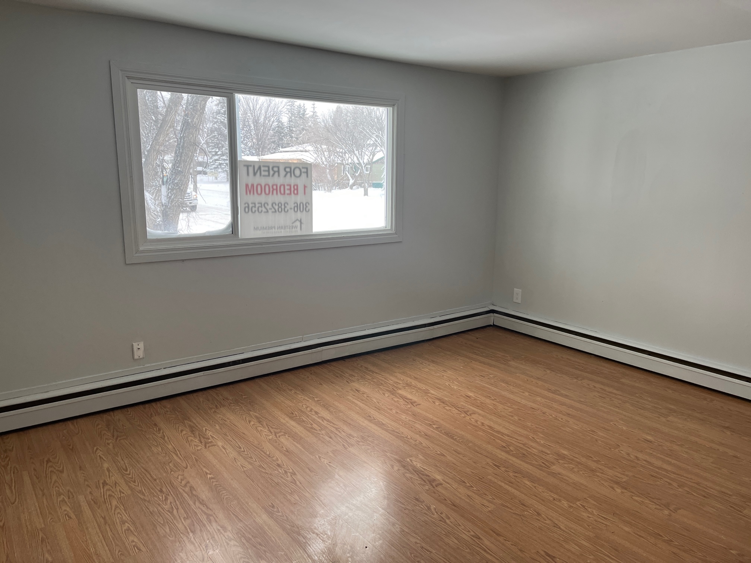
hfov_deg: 67.3
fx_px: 564
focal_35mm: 26
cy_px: 282
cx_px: 376
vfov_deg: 53.1
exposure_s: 1/120
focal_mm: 5.1
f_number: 1.6
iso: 80
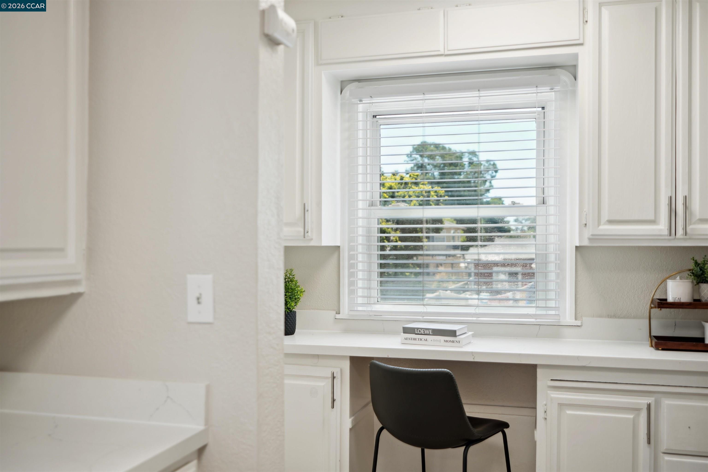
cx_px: 354
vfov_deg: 37.9
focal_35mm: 35
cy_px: 236
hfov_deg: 54.4
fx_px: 688
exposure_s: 1/100
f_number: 2.8
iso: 100
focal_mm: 35
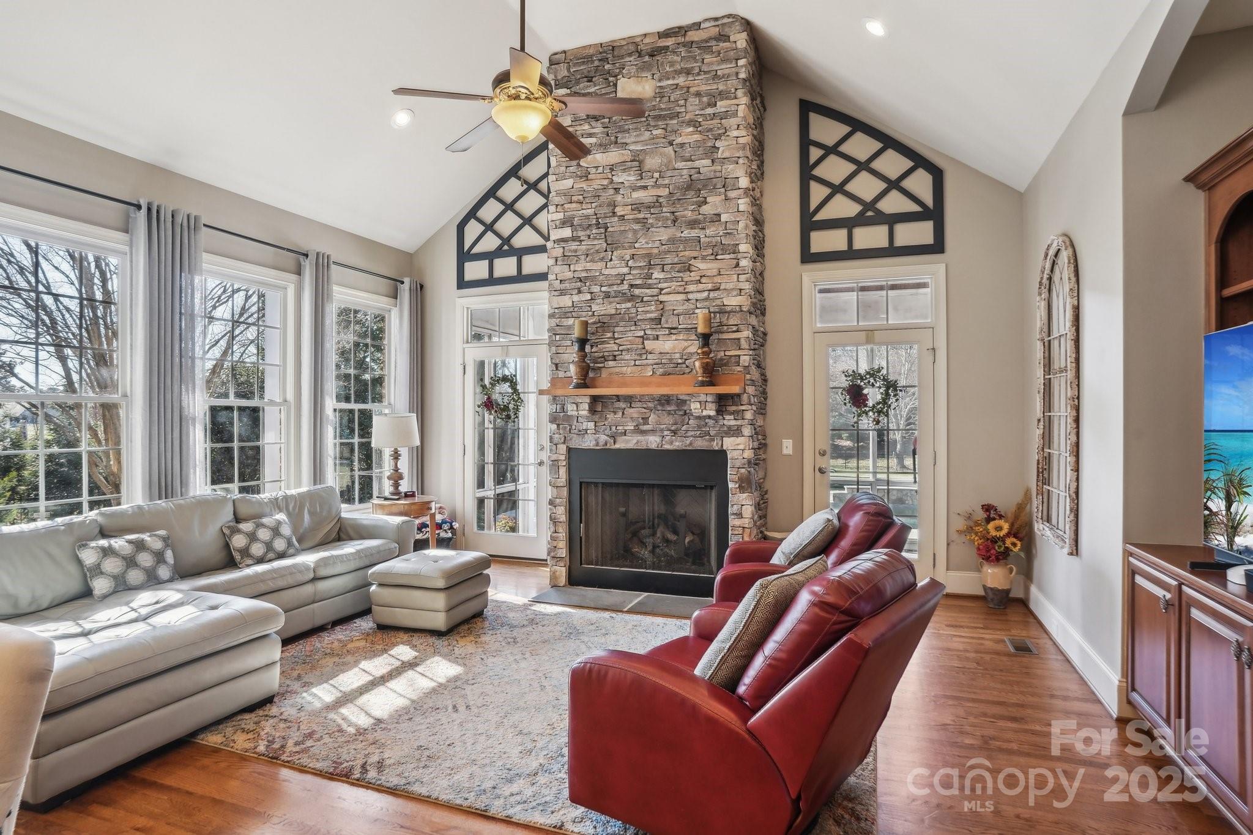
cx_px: 626
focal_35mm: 18
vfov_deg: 67.4
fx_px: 626
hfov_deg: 90.0
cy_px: 418
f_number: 8
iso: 400
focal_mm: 18
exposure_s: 1/30
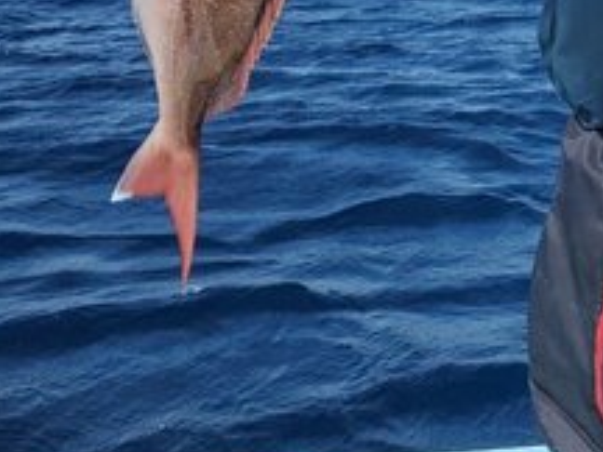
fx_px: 1341
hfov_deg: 23.4
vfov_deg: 18.4
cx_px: 701
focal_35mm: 77
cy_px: -56
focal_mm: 4.3
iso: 50
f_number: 2.4
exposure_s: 1/1732
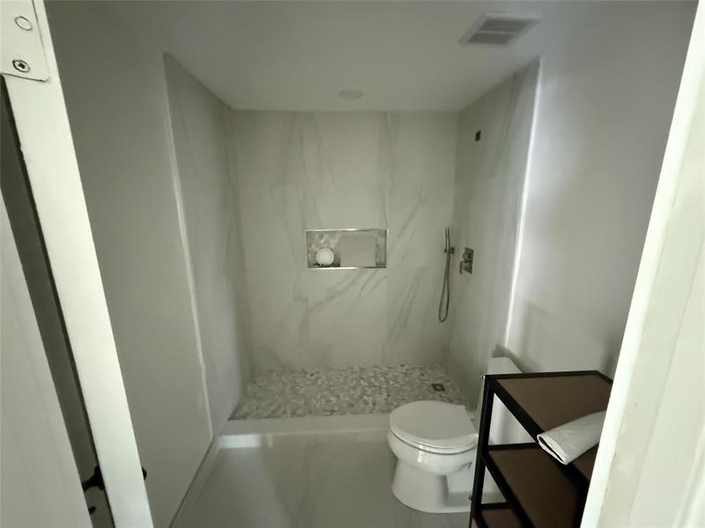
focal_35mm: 14
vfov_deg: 85.7
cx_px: 352
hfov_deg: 102.1
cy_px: 264
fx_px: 285
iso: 1600
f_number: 2.2
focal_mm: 2.22
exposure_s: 1/51
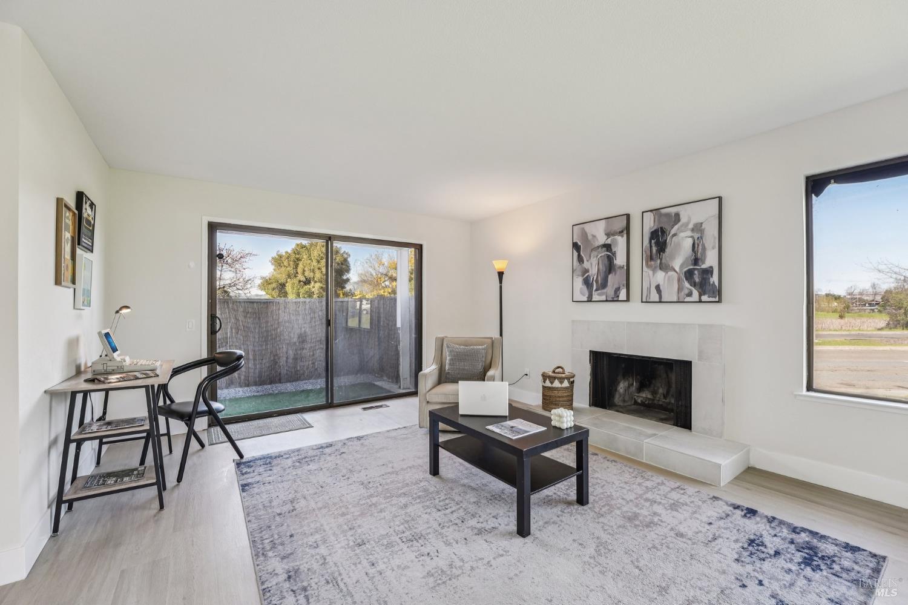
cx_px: 454
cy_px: 302
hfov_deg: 104.3
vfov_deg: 81.2
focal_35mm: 14
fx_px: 353
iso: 640
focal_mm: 14
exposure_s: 1/100
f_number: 8
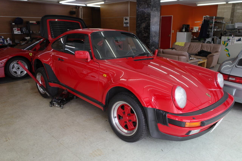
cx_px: 121
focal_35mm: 28
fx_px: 188
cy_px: 80
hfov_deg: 65.5
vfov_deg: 46.4
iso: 200
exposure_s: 1/160
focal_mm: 18.3
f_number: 3.2
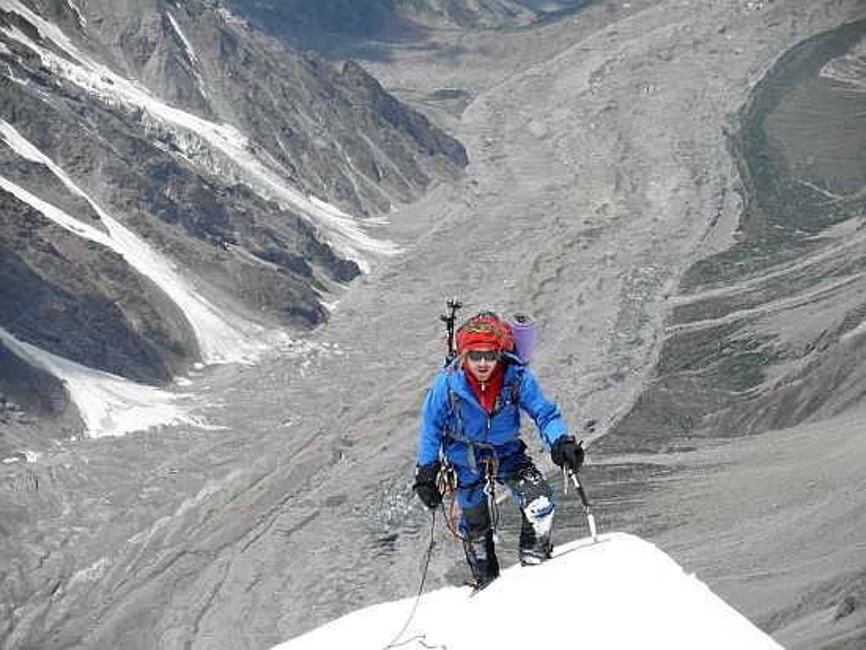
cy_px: 325
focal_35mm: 92
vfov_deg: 16.1
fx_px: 2303
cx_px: 433
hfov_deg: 21.3
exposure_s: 1/640
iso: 64
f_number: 4.2
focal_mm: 16.3
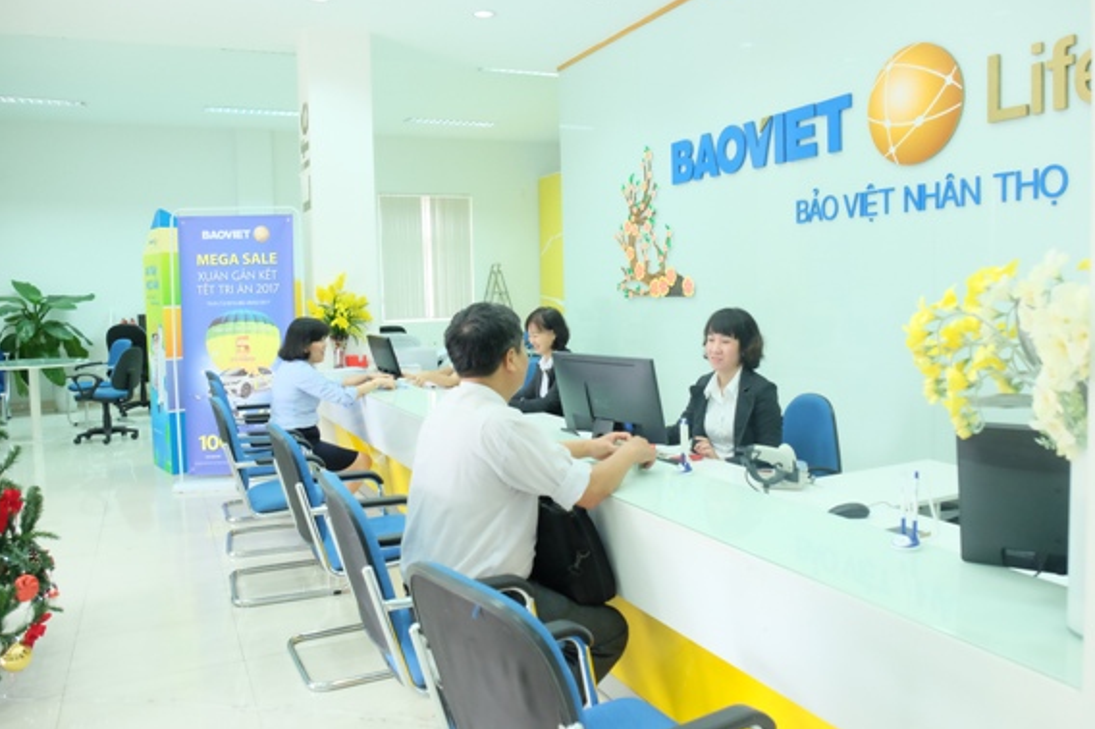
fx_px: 882
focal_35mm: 29
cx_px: 551
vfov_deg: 44.9
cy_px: 355
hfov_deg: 63.7
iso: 3200
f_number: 5
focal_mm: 18.5
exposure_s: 1/30
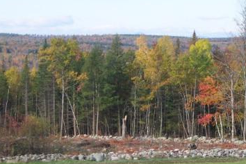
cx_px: 140
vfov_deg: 10.7
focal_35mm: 128
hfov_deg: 16.0
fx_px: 875
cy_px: 75
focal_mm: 21.3
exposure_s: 1/125
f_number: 8
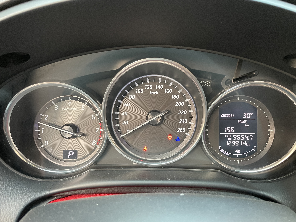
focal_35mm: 26
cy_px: 111
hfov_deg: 67.3
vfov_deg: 53.1
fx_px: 222
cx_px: 148
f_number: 1.6
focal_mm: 4.2
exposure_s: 1/60
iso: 320
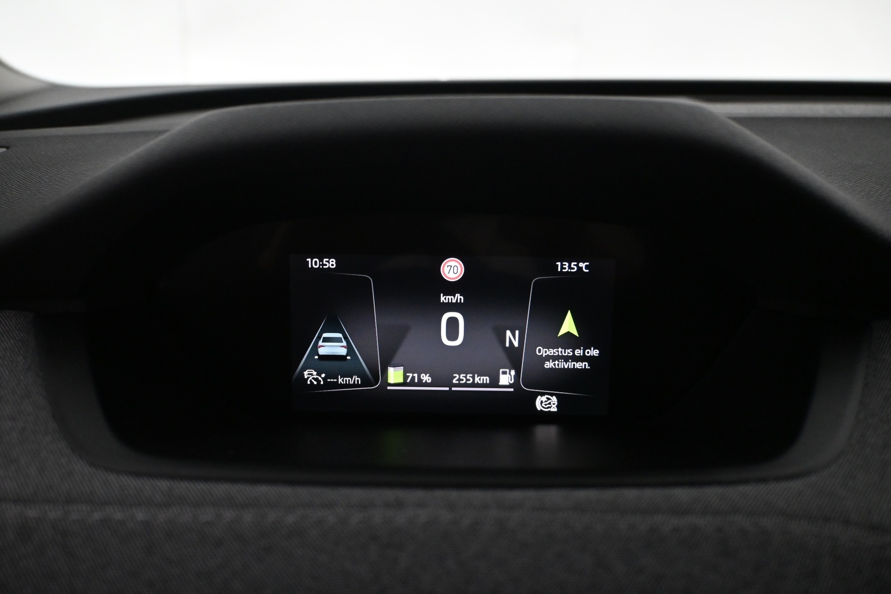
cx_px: 446
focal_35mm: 30
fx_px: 742
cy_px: 297
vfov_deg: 43.6
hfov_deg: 61.9
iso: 3200
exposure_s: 1/125
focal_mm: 20
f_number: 3.8
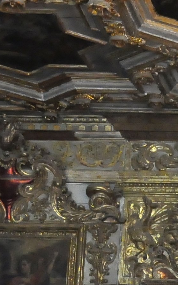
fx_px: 1025
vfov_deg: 15.8
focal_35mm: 132
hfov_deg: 9.4
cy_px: 82
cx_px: 324
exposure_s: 1/100
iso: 3200
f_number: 5.6
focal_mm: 18
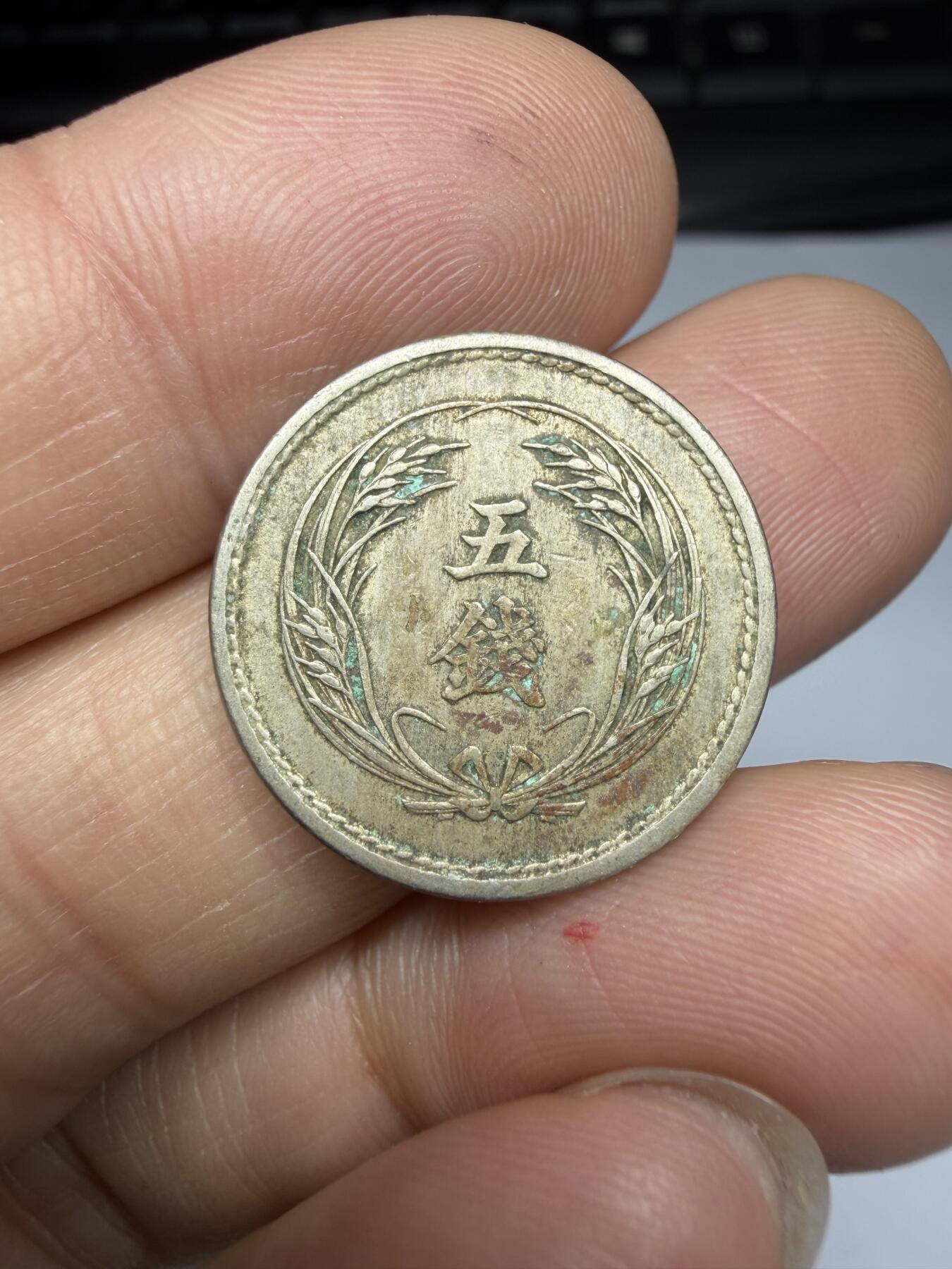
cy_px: 634
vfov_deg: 67.3
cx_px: 476
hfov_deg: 53.1
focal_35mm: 26
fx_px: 953
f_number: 2.2
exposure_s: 1/123
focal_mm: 2.22
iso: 40
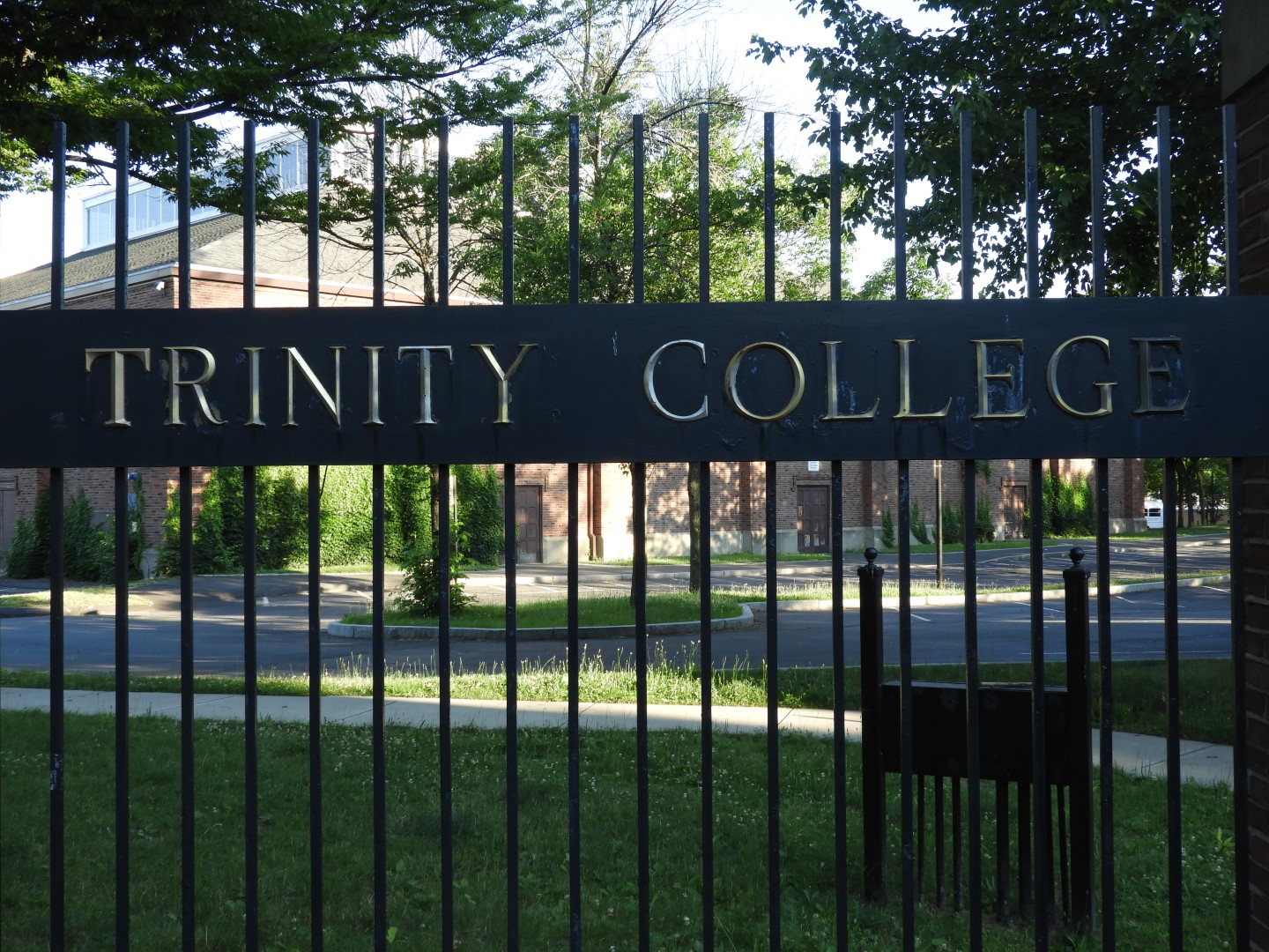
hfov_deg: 46.8
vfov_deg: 36.0
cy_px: 476
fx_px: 1466
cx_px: 634
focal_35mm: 40
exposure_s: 1/100
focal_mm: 7.2
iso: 100
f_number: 3.8
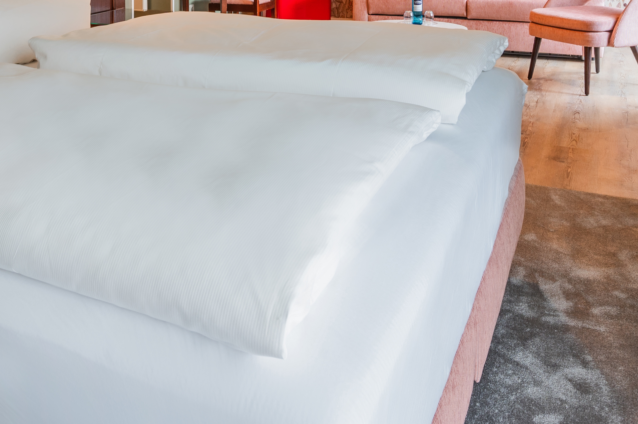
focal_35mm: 36
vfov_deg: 32.5
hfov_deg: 50.8
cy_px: -41
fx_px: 638
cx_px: 153
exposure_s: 1/2.5
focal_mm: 16
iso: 100
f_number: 11
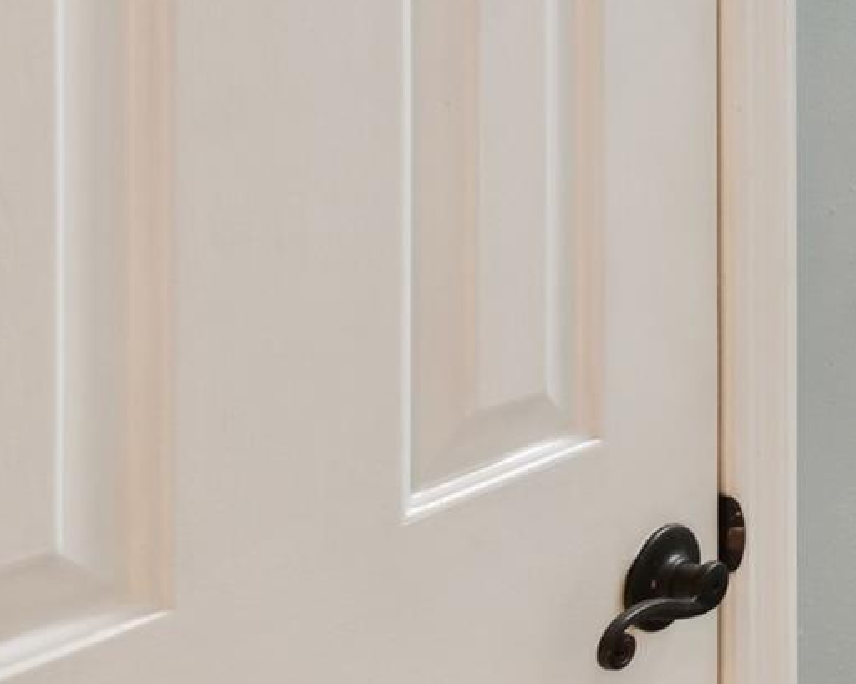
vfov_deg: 31.9
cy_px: 27
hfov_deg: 31.9
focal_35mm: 44
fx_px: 1114
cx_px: 1117
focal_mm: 10
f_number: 7.1
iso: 100
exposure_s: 1/13
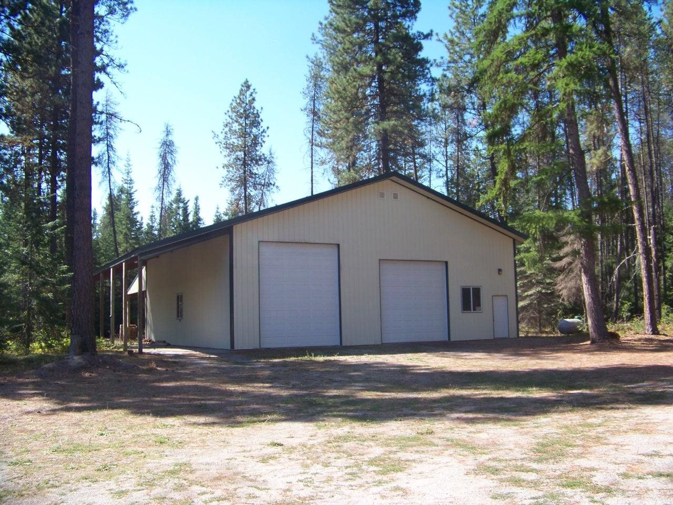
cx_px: 336
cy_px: 252
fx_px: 700
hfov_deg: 51.4
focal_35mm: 36
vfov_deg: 39.7
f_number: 2.8
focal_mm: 5.85
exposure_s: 1/400
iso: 64
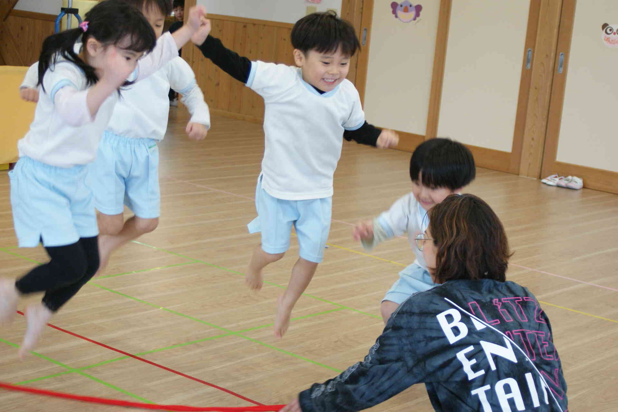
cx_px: 309
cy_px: 206
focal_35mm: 68
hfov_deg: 29.9
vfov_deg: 20.2
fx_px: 1159
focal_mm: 45
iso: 800
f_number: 5
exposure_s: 1/125
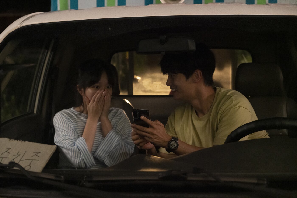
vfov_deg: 22.3
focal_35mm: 61
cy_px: 99
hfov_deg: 32.9
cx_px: 148
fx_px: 503
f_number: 4
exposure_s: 1/200
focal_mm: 61
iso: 8000
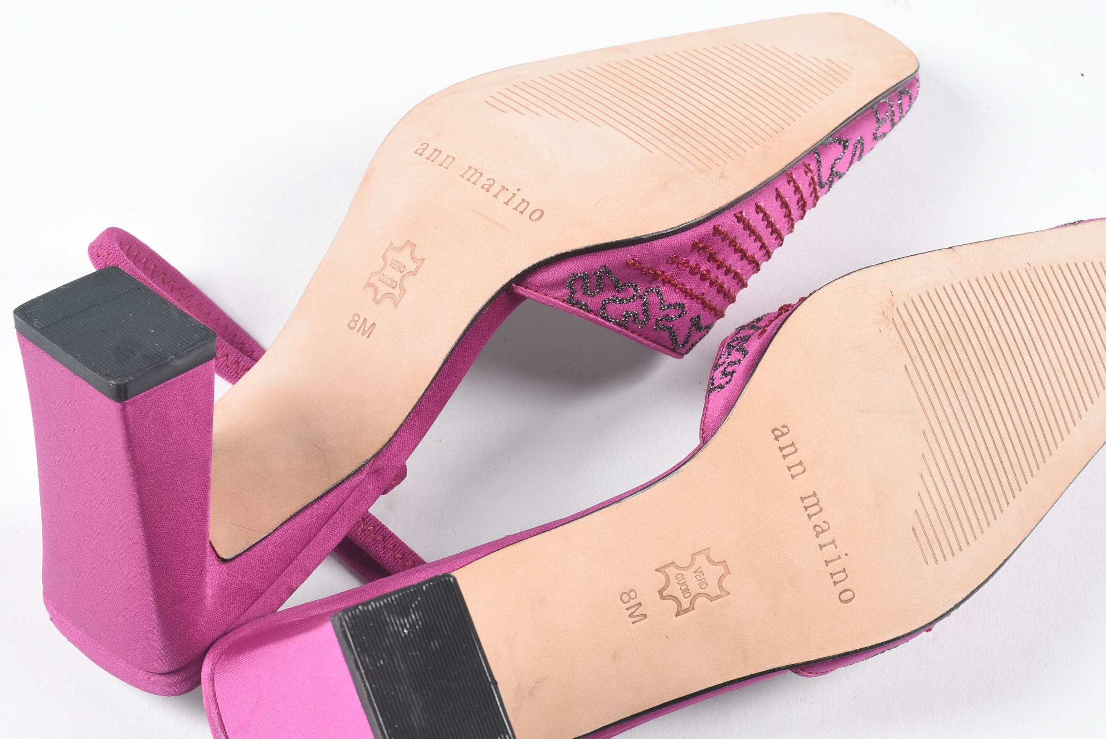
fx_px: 2828
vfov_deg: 14.9
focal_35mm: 92
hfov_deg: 22.1
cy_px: 376
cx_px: 632
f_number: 13
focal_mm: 50
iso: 200
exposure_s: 1/125
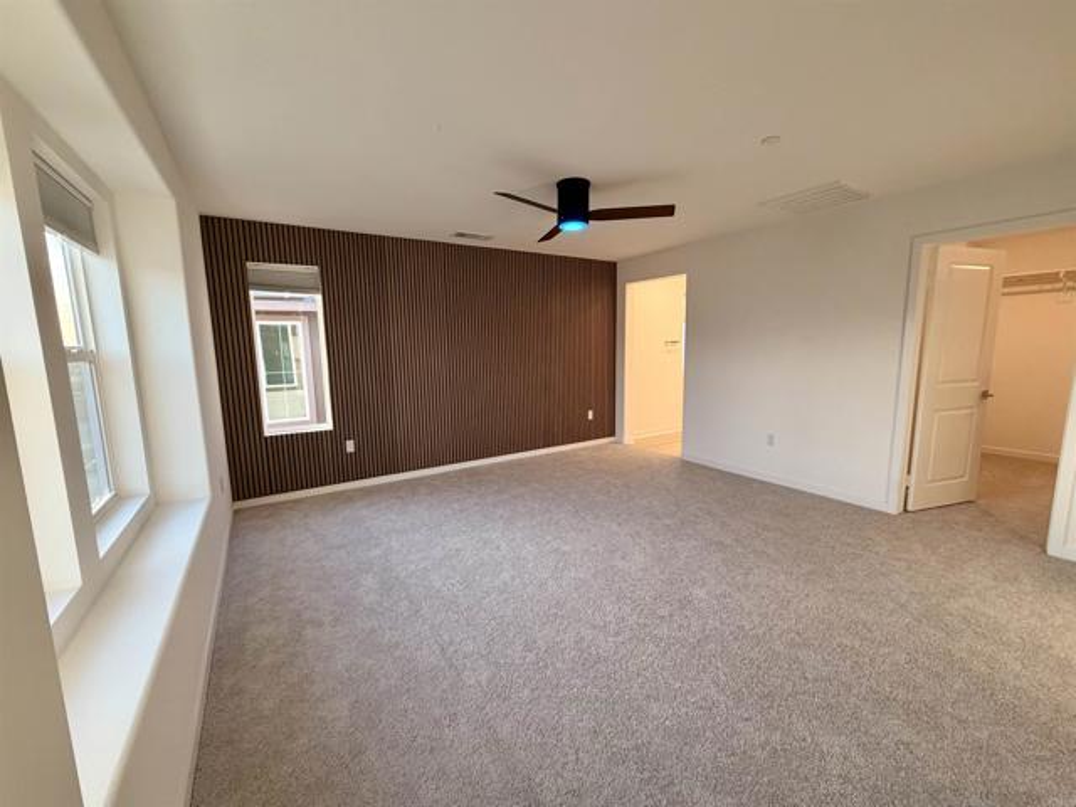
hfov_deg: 102.1
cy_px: 404
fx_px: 435
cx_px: 538
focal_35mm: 14
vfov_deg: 85.7
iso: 250
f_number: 2.2
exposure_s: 1/120
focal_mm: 2.22
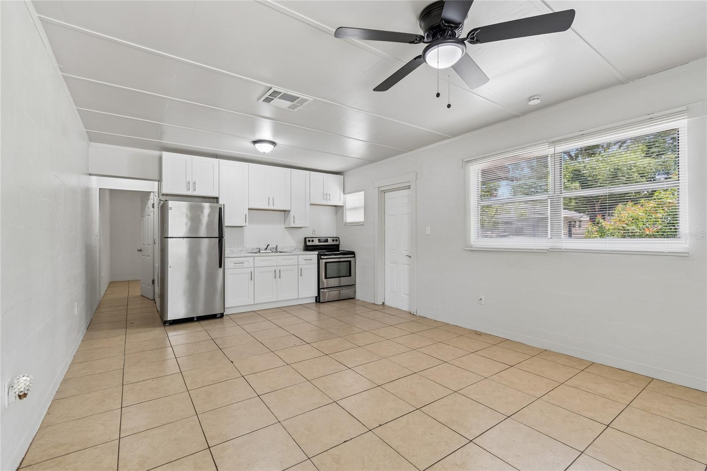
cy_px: 236
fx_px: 295
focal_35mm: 15
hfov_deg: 100.4
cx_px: 354
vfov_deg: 77.3
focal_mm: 10
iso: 100
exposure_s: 1/15
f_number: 7.1
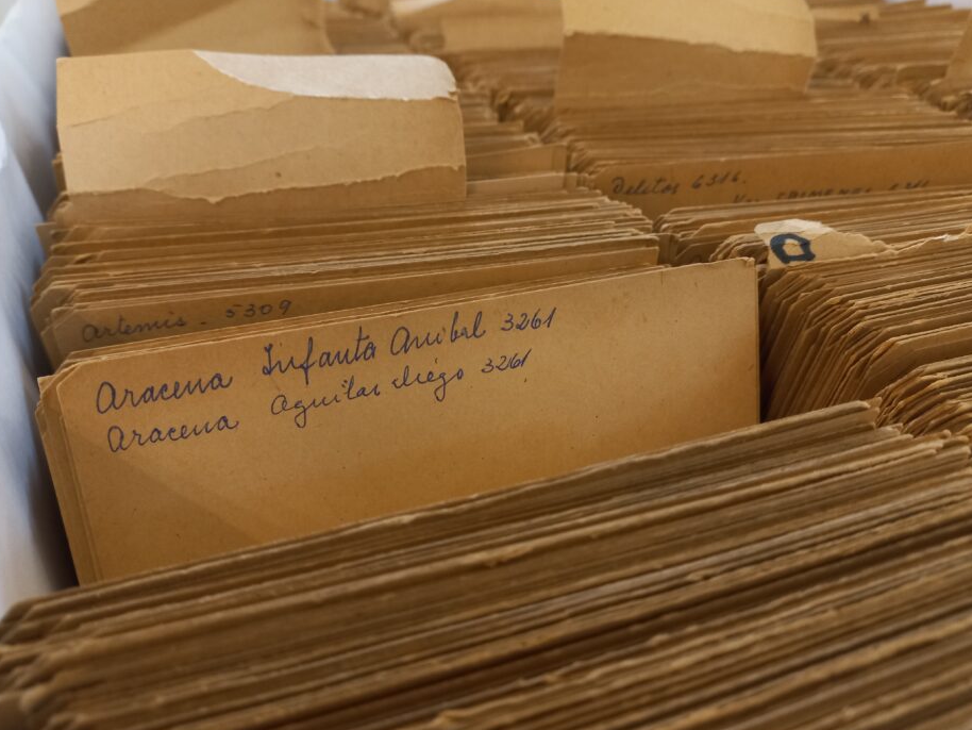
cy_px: 364
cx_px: 482
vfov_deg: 49.8
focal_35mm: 28
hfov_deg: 63.4
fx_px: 786
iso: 320
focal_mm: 4.6
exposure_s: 1/25
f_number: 1.8
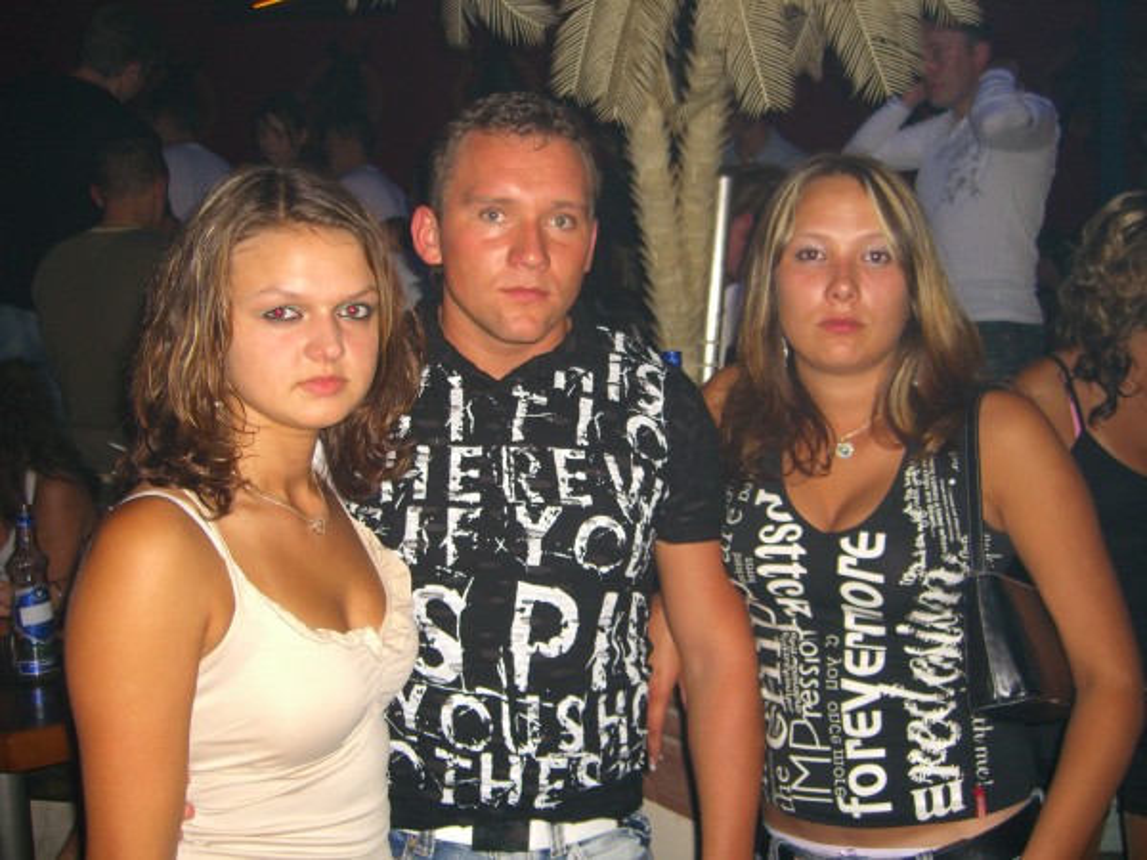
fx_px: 1259
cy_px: 430
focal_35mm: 38
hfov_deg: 49.0
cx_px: 574
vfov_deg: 37.7
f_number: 2.8
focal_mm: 7.9
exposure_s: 1/60
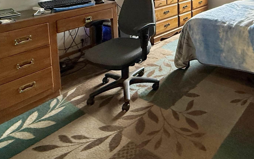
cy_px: -19
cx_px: 216
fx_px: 228
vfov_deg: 33.1
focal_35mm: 33
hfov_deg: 52.9
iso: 320
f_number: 2.2
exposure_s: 1/98
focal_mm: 2.22
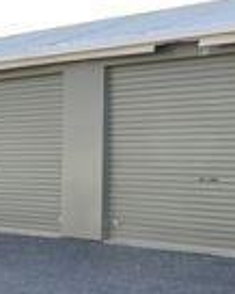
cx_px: 45
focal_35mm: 97
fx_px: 842
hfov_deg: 15.8
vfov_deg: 19.7
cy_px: 187
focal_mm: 20
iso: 800
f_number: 10
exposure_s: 1/160
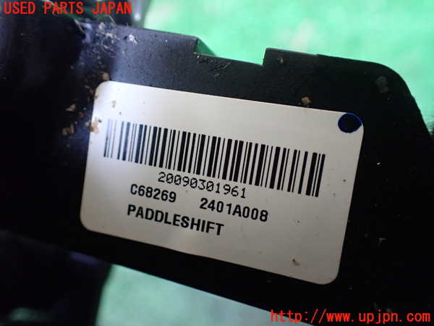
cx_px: 217
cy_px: 163
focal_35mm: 30
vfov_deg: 46.8
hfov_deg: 60.0
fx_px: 376
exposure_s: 1/60
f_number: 2.3
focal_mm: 5.4
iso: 800
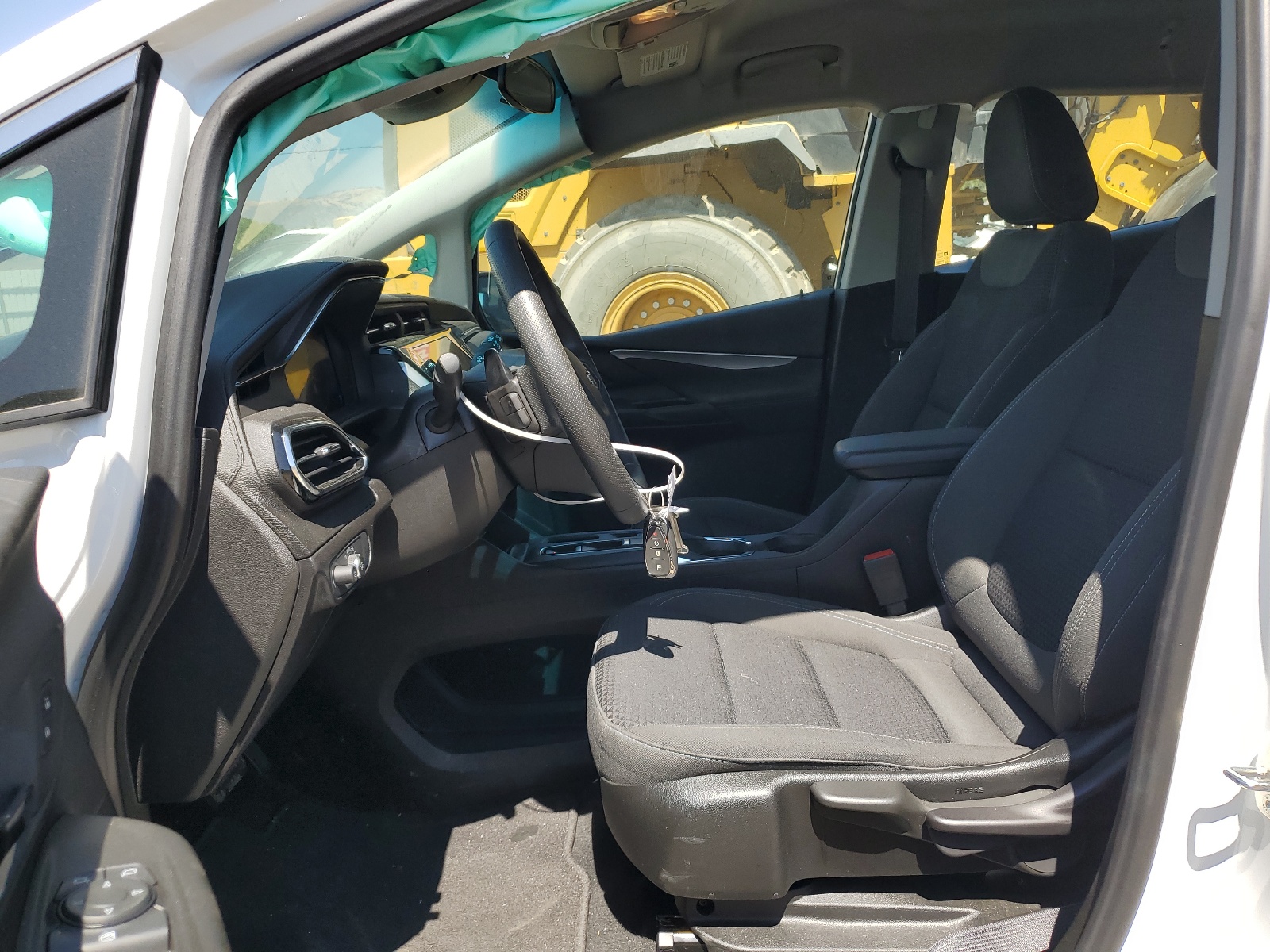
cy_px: 476
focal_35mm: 26
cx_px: 635
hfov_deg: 67.3
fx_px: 954
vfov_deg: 53.1
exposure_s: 1/1111
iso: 50
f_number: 1.5
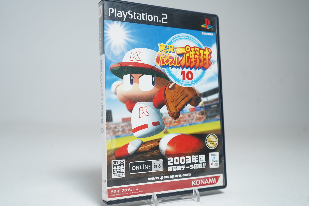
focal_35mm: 38
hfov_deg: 50.7
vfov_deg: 35.0
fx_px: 326
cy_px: 99
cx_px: 163
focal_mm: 34
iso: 800
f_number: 5
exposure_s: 1/40
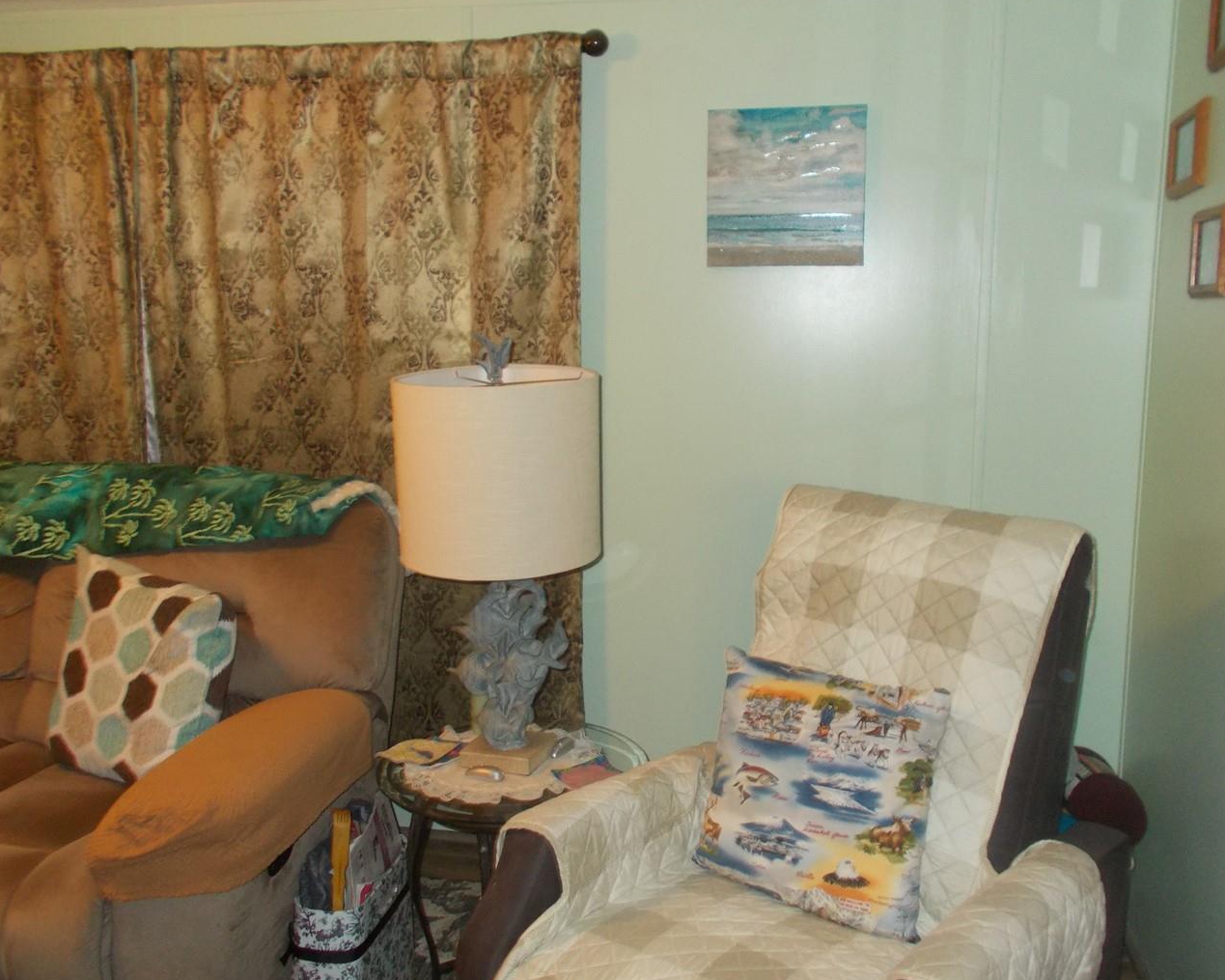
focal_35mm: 32
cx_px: 616
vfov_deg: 45.8
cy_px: 475
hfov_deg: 55.7
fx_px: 1160
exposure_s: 1/25
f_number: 3.2
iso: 200
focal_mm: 4.6
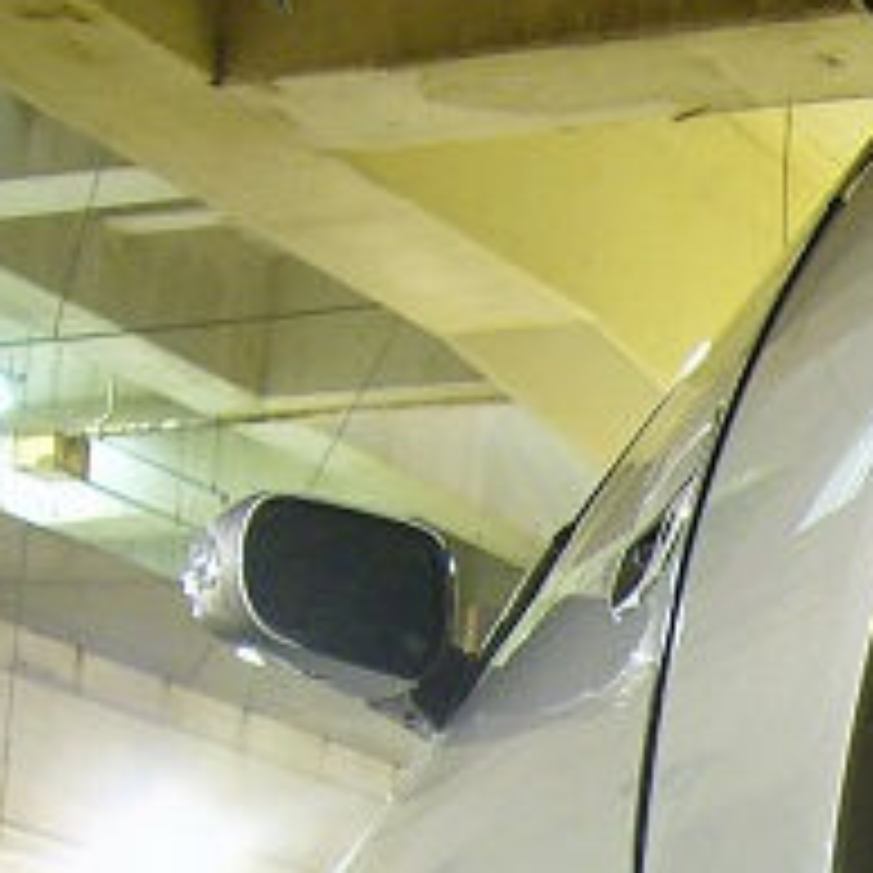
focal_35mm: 115
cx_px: 1440
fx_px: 3281
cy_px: 1352
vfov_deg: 14.1
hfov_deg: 13.9
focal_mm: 4.6
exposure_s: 4
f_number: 2.8
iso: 80
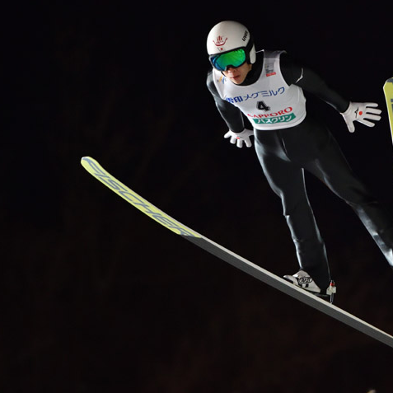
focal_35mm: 577
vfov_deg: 3.0
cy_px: 196
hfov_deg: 3.0
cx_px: 280
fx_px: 7411
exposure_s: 1/400
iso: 2000
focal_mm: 300
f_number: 4
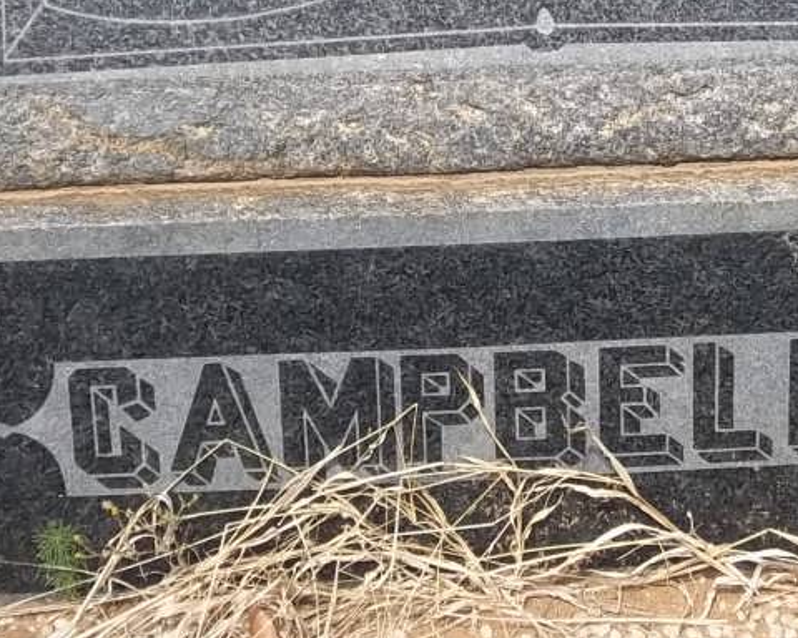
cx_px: 484
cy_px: -3
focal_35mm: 122
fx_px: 2881
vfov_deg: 12.5
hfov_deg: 15.8
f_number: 3.6
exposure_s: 1/500
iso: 80
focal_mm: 8.8
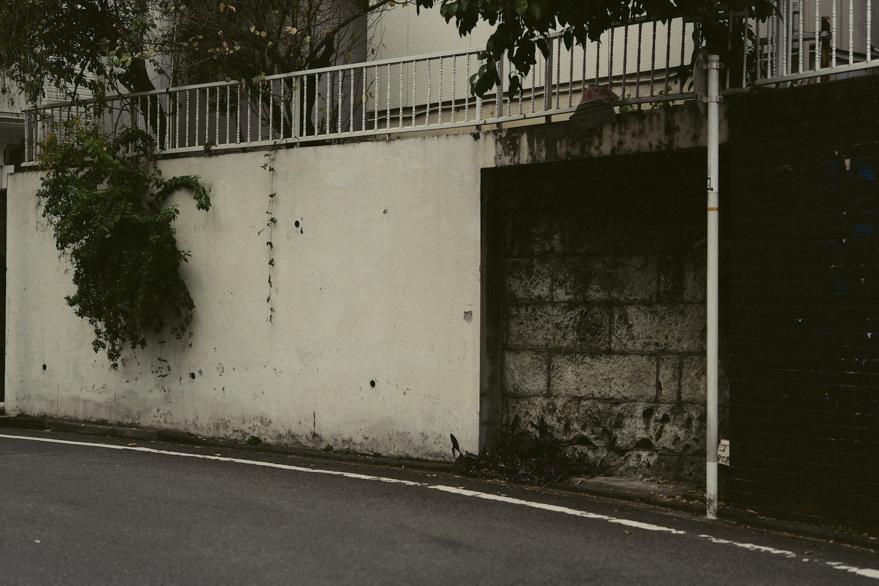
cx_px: 440
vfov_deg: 20.9
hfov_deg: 31.0
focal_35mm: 65
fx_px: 1587
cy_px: 293
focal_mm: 65
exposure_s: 1/200
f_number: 2.2
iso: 100
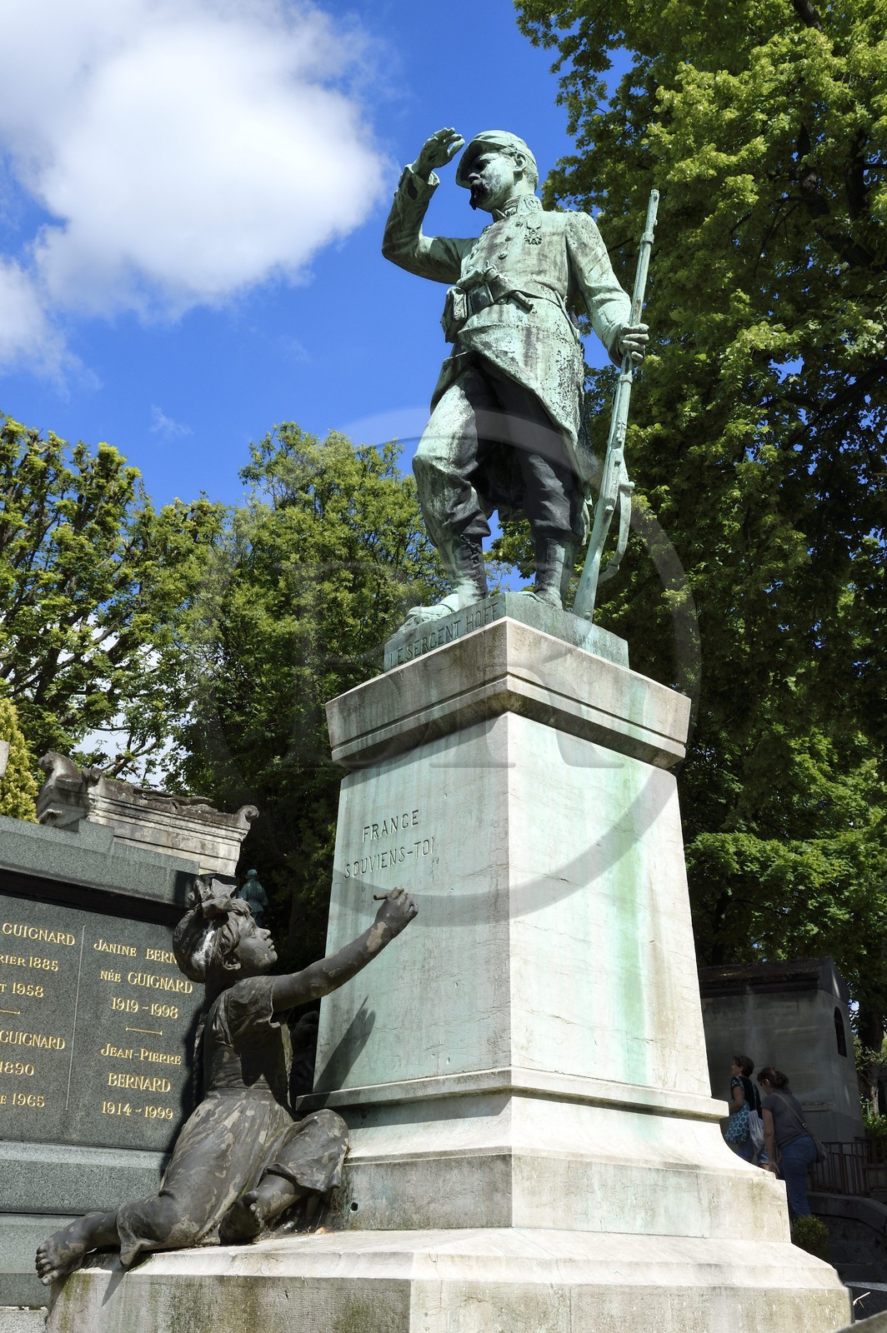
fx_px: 1296
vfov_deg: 54.5
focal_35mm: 35
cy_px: 666
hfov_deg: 37.8
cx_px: 444
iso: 200
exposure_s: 1/200
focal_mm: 35
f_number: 16
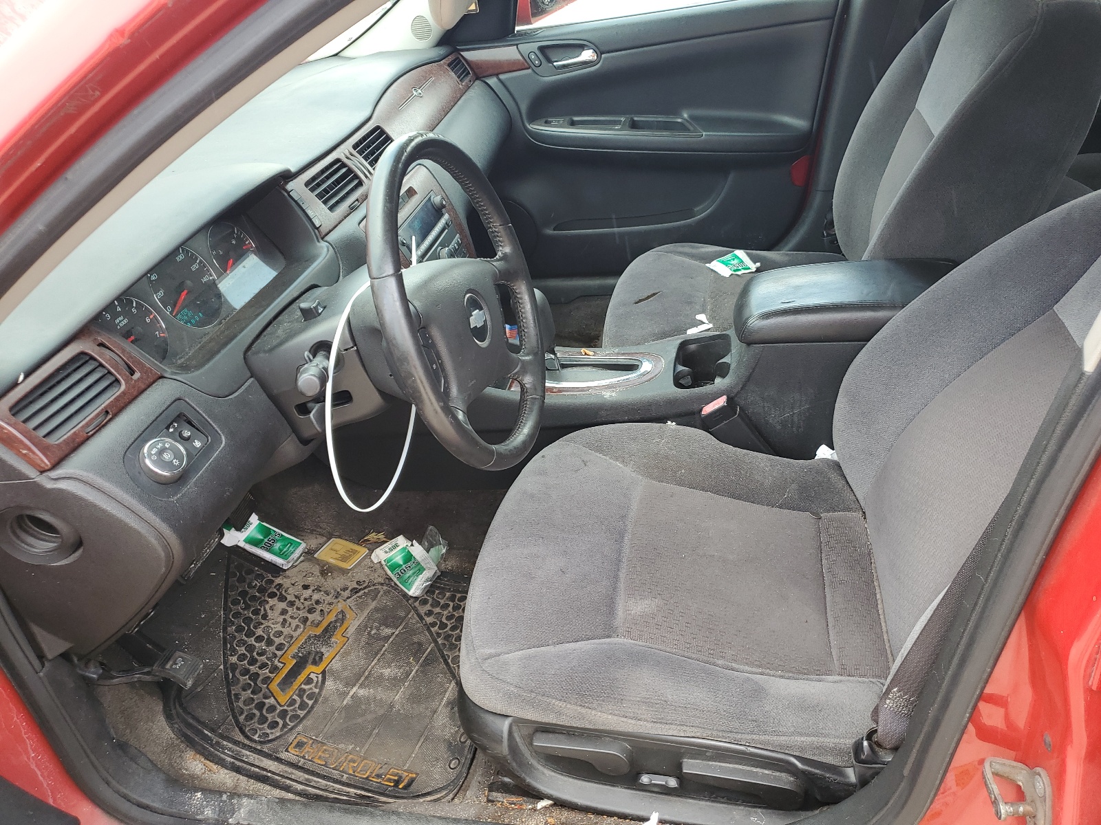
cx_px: 550
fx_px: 827
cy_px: 412
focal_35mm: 26
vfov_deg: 53.1
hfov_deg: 67.3
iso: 50
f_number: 1.5
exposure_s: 1/200
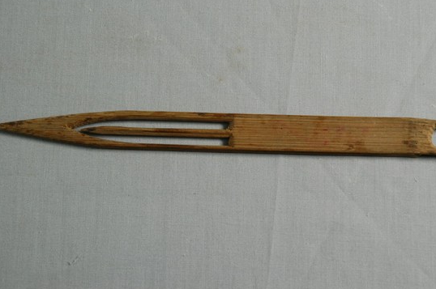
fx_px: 1512
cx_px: 219
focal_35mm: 125
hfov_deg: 16.4
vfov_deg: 10.9
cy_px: 141
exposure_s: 1/8
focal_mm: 70
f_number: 10
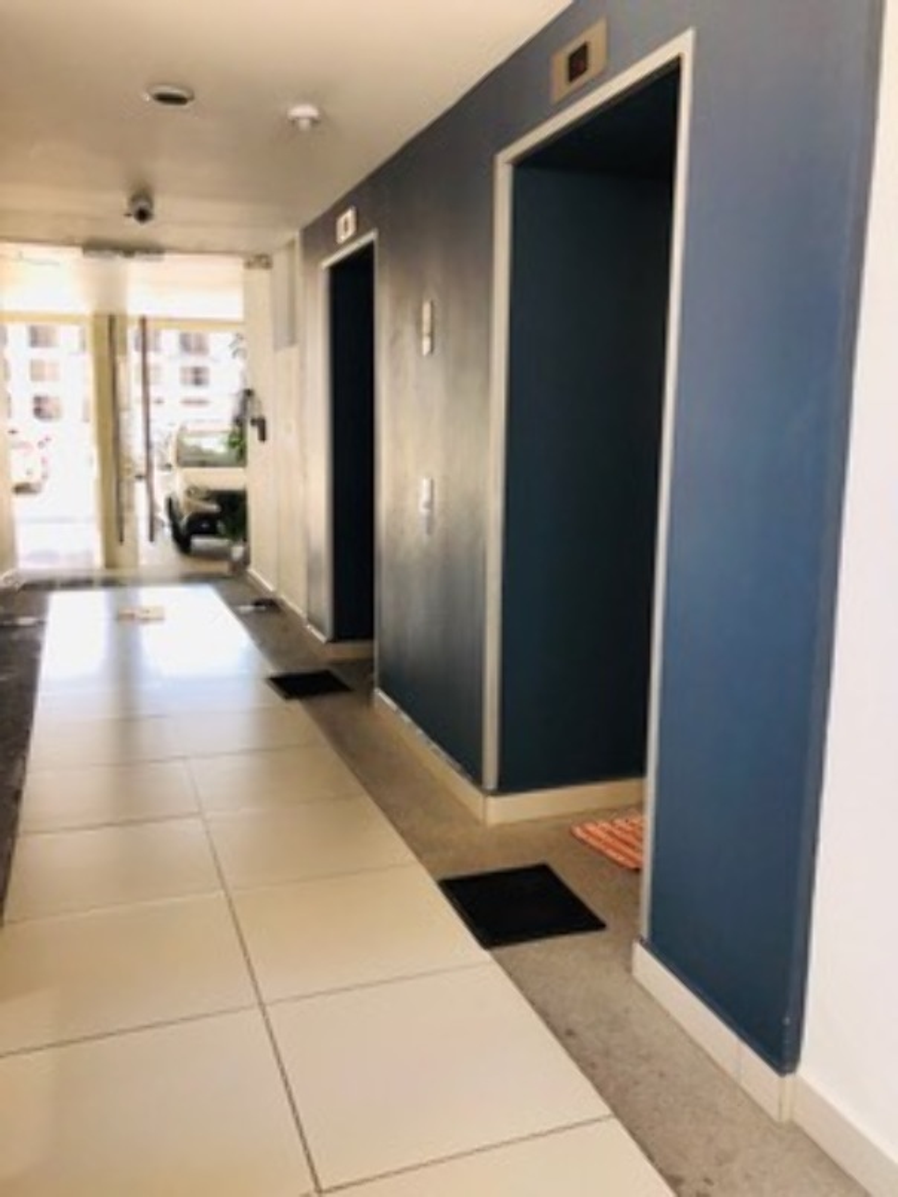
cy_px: 598
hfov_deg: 49.8
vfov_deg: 63.4
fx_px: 968
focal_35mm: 28
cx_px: 449
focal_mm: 4
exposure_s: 1/120
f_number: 1.8
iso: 50
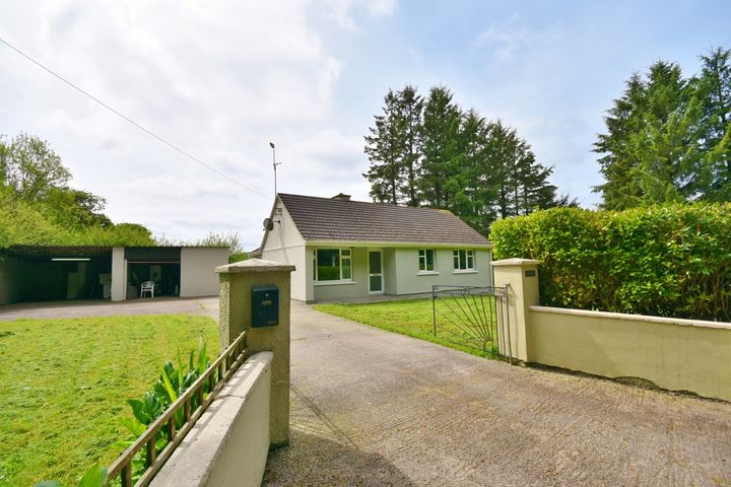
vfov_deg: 77.3
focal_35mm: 15
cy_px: 244
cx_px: 366
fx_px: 305
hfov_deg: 100.4
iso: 180
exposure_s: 1/500
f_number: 8
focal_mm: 10
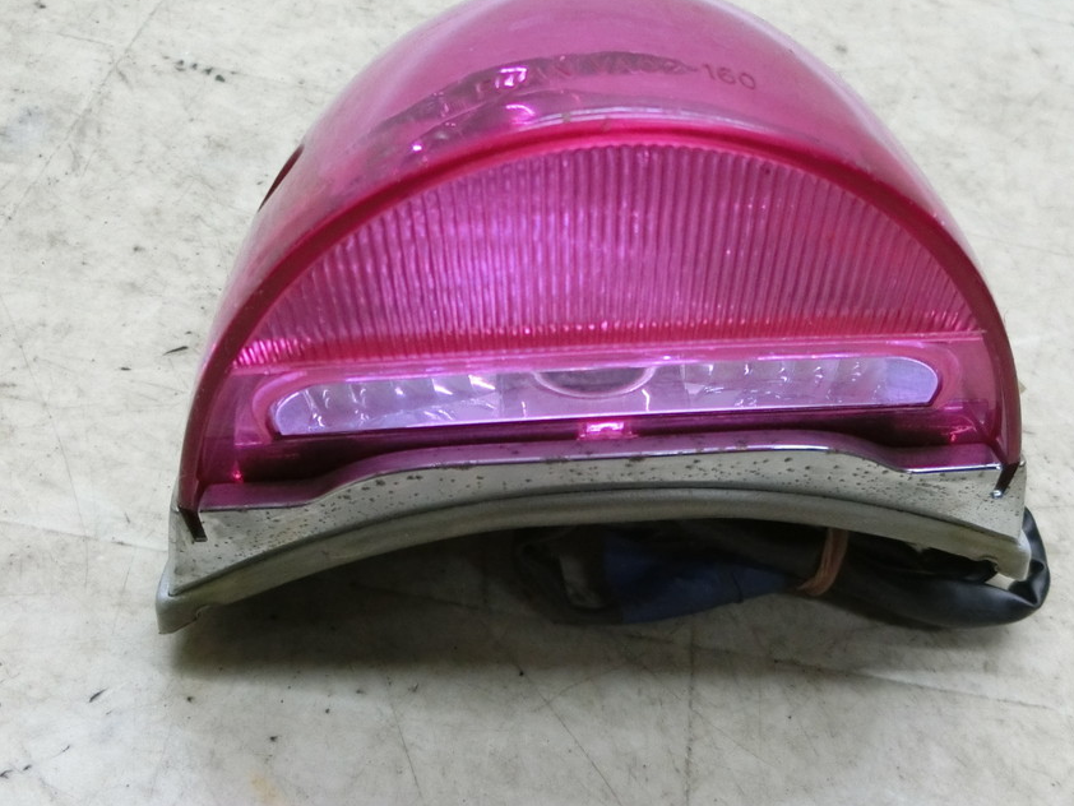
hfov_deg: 48.8
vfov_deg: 37.6
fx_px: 1179
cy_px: 481
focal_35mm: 38
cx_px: 611
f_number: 3.5
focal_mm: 4.5
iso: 400
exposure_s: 1/80
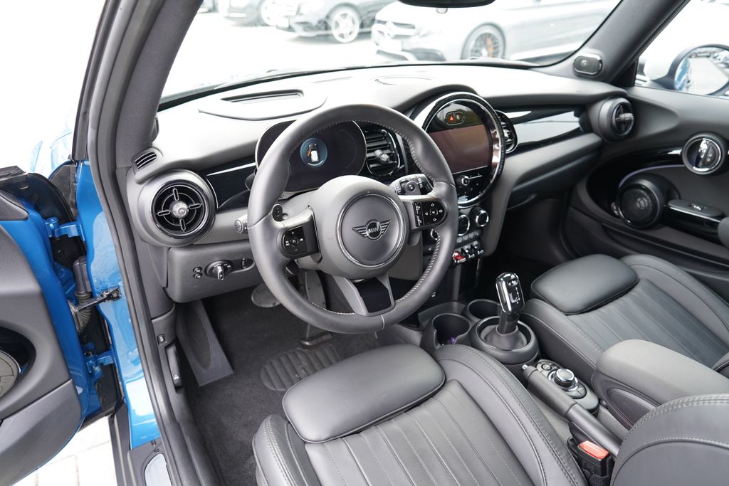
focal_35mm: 24
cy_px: 243
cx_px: 364
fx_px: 486
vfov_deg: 53.1
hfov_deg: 73.7
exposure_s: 1/160
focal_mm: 24
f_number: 4
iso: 1250
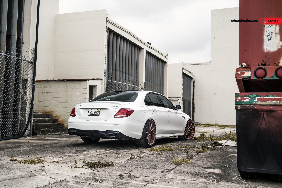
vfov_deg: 35.1
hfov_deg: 50.7
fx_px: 298
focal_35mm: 38
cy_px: 94
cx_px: 141
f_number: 5
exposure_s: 1/160
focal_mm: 38
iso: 160
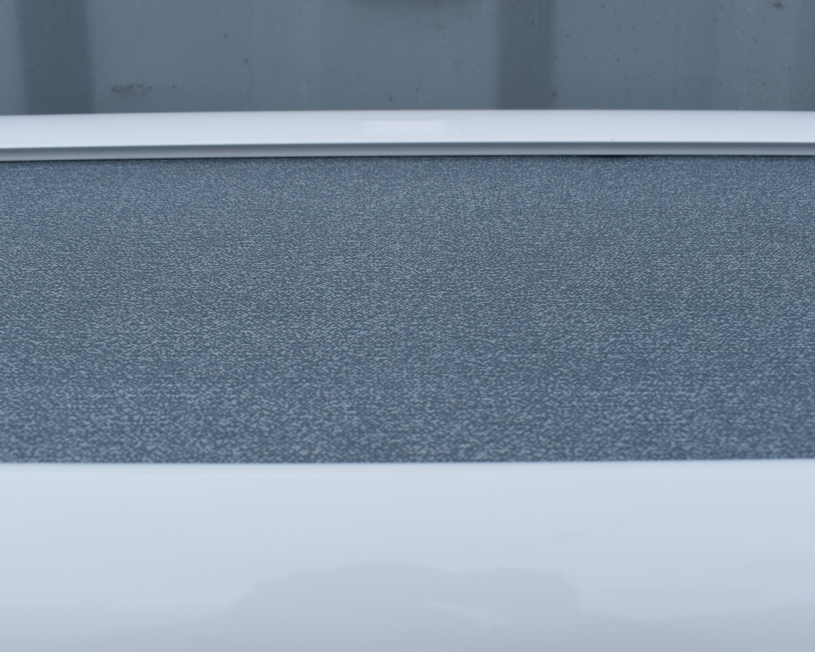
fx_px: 955
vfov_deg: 37.7
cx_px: 384
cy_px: 323
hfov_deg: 46.2
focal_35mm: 40
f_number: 7.1
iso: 200
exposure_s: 1/320
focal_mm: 23
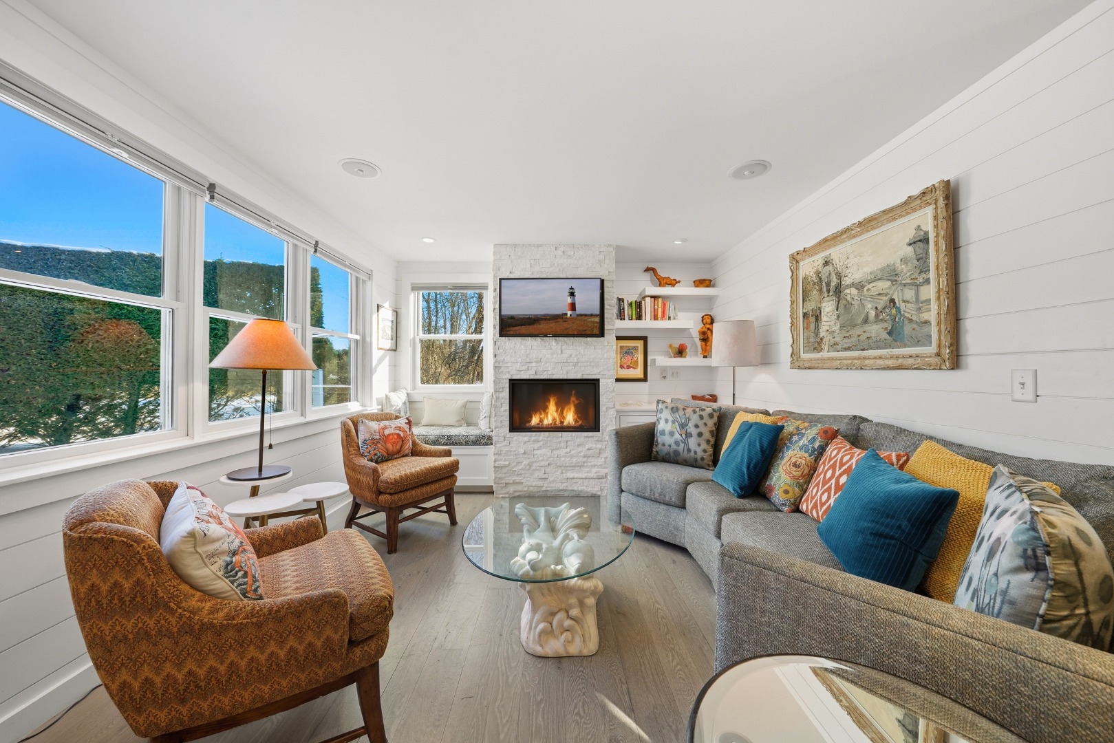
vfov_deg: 90.0
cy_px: 372
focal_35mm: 12
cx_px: 557
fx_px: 371
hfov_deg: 112.6
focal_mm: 12
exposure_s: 1/200
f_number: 7.1
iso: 400
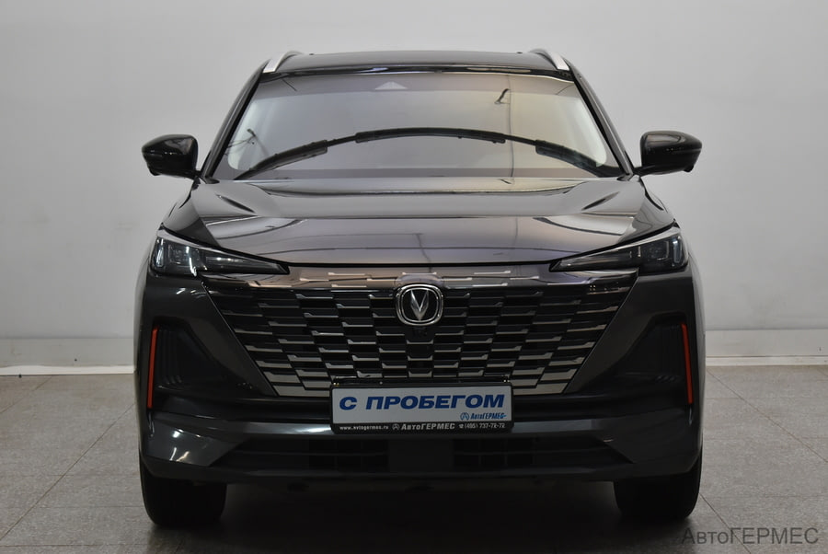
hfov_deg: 27.0
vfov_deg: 18.2
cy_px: 277
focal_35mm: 75
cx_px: 414
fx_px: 1727
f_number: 5.6
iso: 1000
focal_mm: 50
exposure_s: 1/80
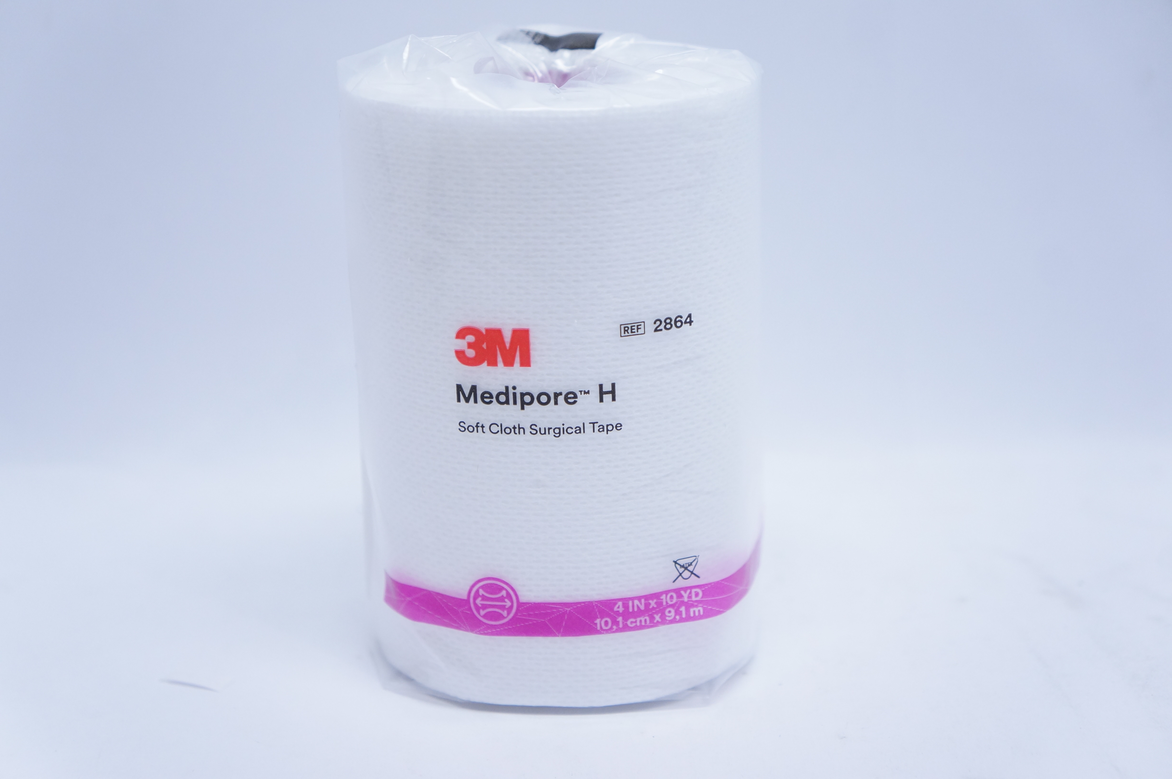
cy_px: 390
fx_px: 1756
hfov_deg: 36.9
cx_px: 586
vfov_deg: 25.0
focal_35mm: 54
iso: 800
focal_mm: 36
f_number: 4.5
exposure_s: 1/125
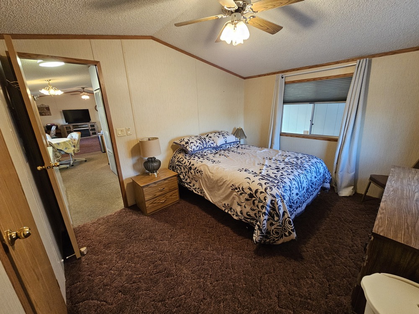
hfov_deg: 106.2
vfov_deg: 89.9
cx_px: 210
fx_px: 157
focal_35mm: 13
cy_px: 157
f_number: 2.2
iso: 320
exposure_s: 1/60
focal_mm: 2.2
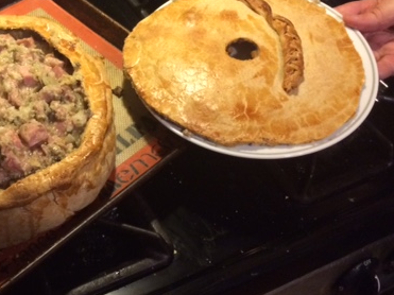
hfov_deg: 37.1
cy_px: 112
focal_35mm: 50
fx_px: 569
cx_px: 88
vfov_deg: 29.0
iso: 320
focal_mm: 4.15
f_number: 2.2
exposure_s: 1/24
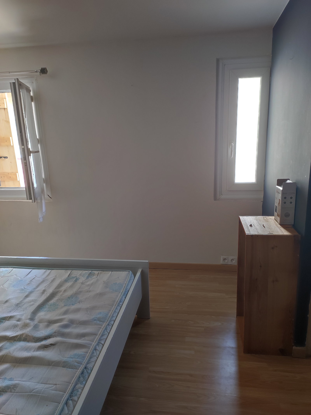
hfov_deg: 54.8
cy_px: 208
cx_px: 156
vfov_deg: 69.4
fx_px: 300
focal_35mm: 25
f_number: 1.79
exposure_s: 1/50
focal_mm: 4.7
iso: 886
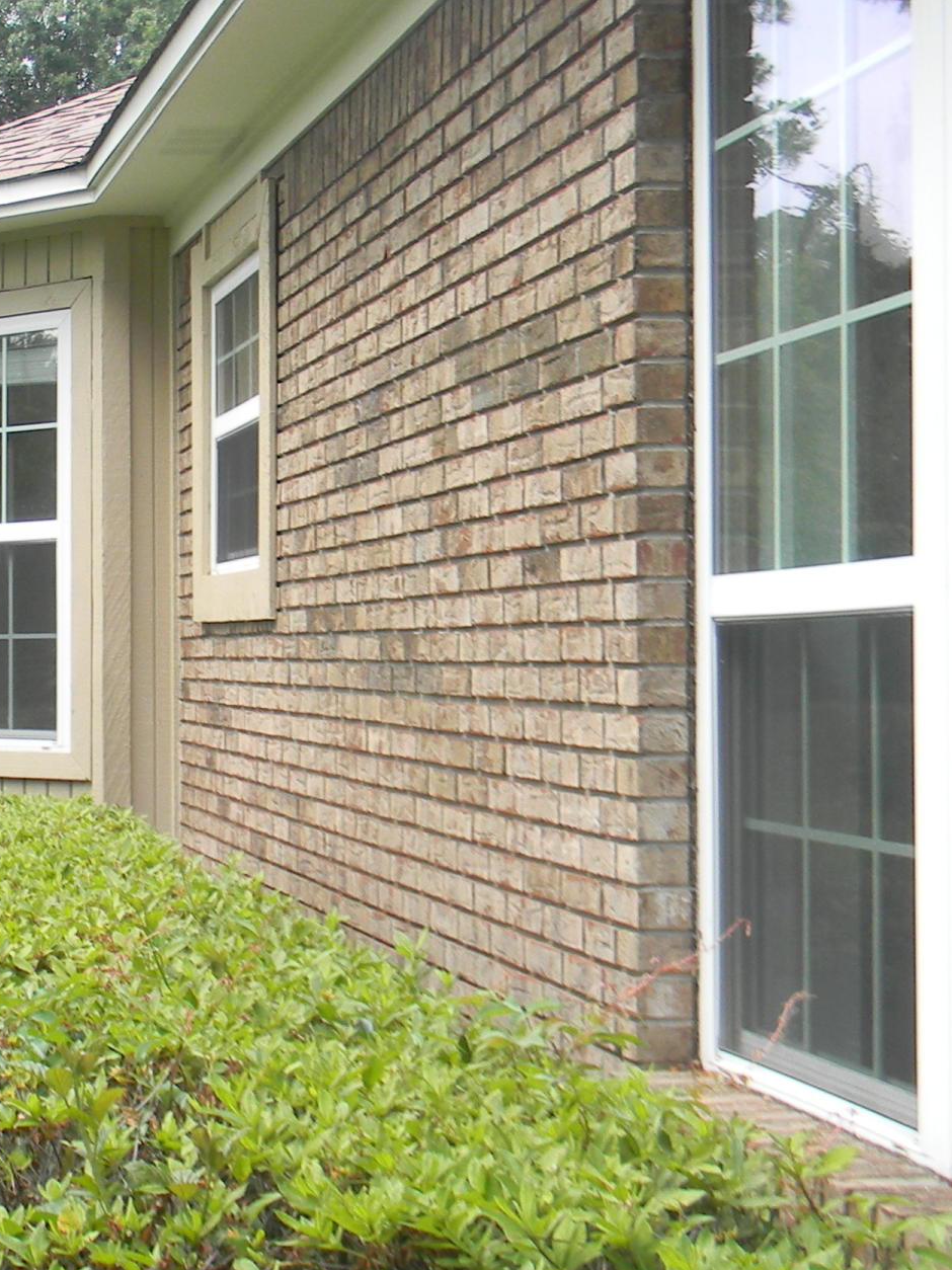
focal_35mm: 67
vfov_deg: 29.0
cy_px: 620
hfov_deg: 19.9
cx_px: -327
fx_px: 2458
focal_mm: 5
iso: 80
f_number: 3.5
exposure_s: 1/81.1
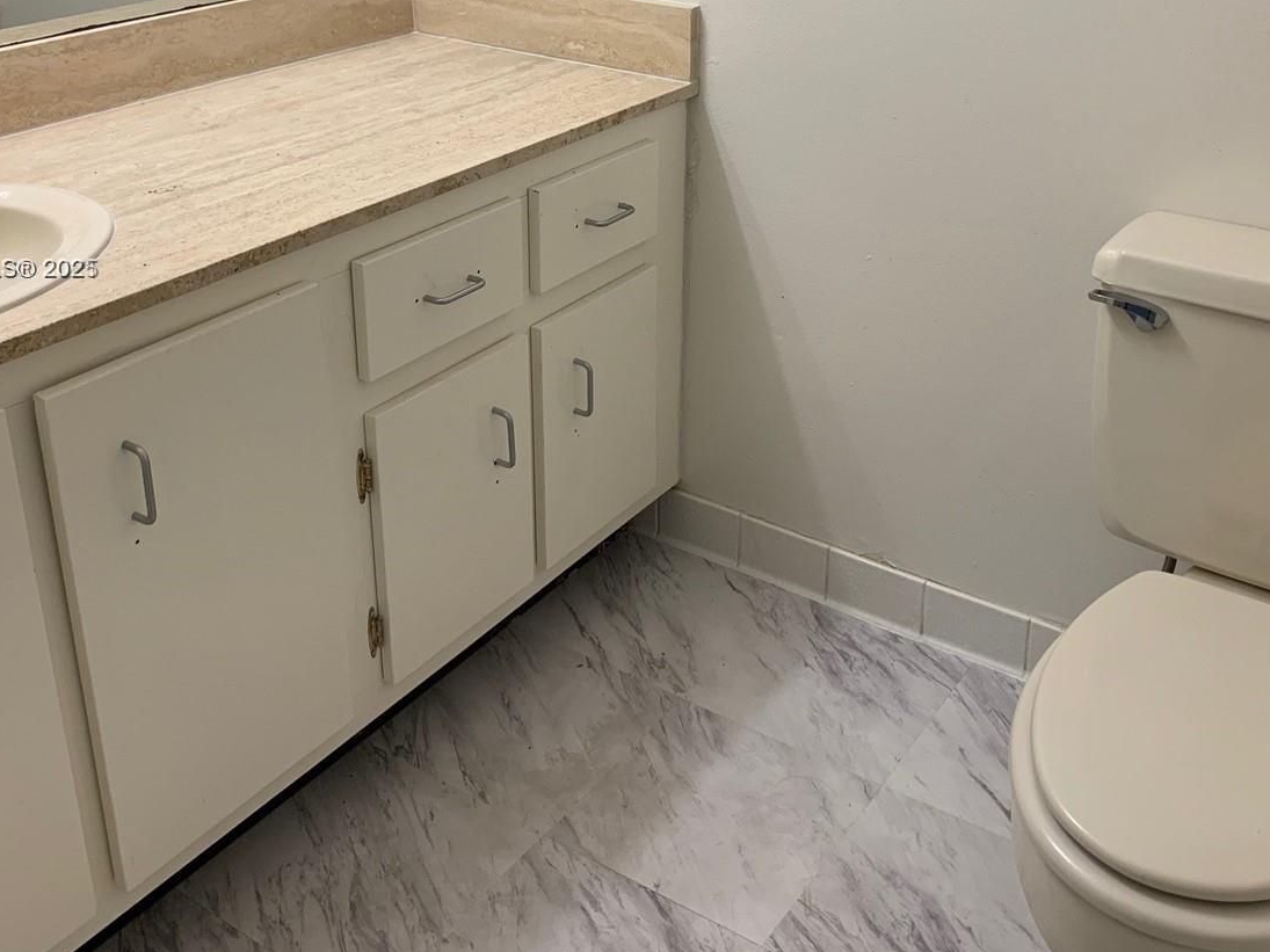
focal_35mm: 38
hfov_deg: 49.0
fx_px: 1394
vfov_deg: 37.0
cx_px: 654
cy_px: 270
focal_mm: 4.25
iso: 64
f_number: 1.8
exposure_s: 1/60
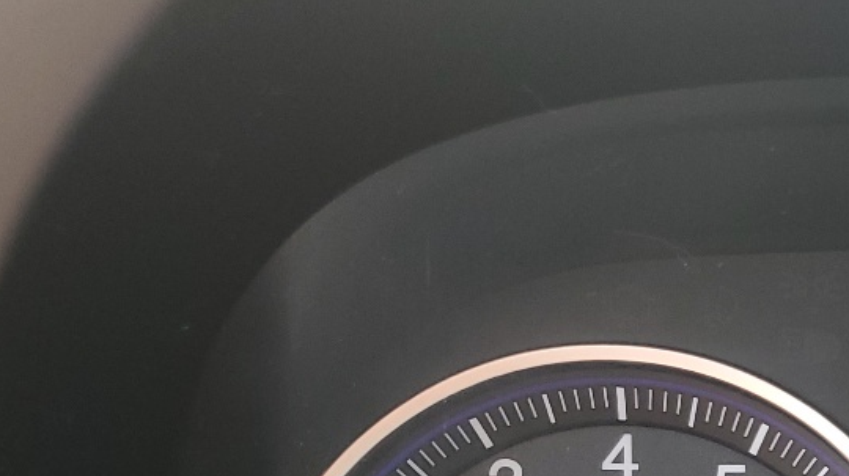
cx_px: 1211
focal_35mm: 84
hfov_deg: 21.8
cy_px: 512
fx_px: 1890
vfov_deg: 14.1
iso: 59
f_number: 1.5
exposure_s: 1/120
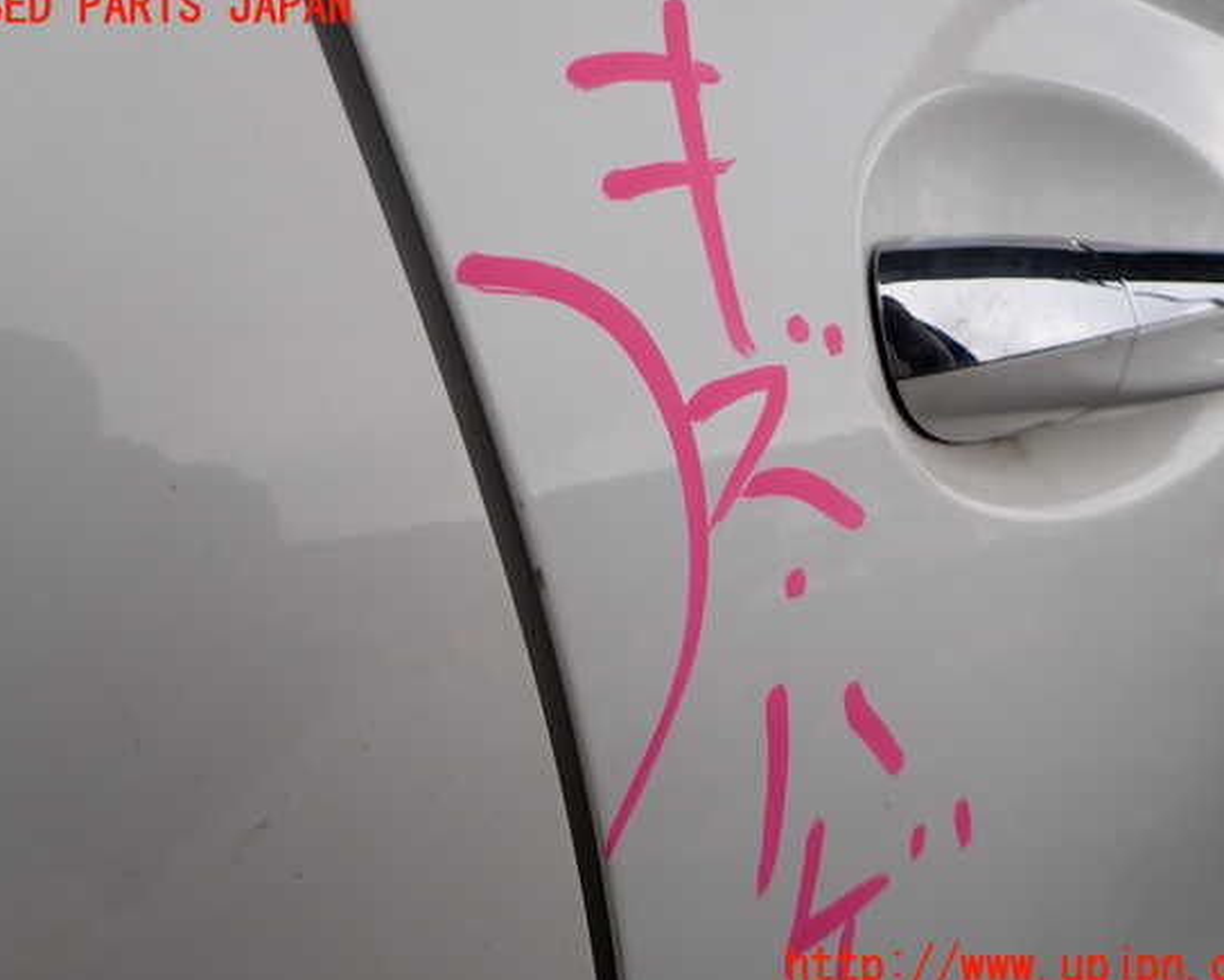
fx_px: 978
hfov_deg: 64.0
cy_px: 488
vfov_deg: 53.2
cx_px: 619
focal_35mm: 27
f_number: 2.8
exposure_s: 1/400
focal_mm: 4.5
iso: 100
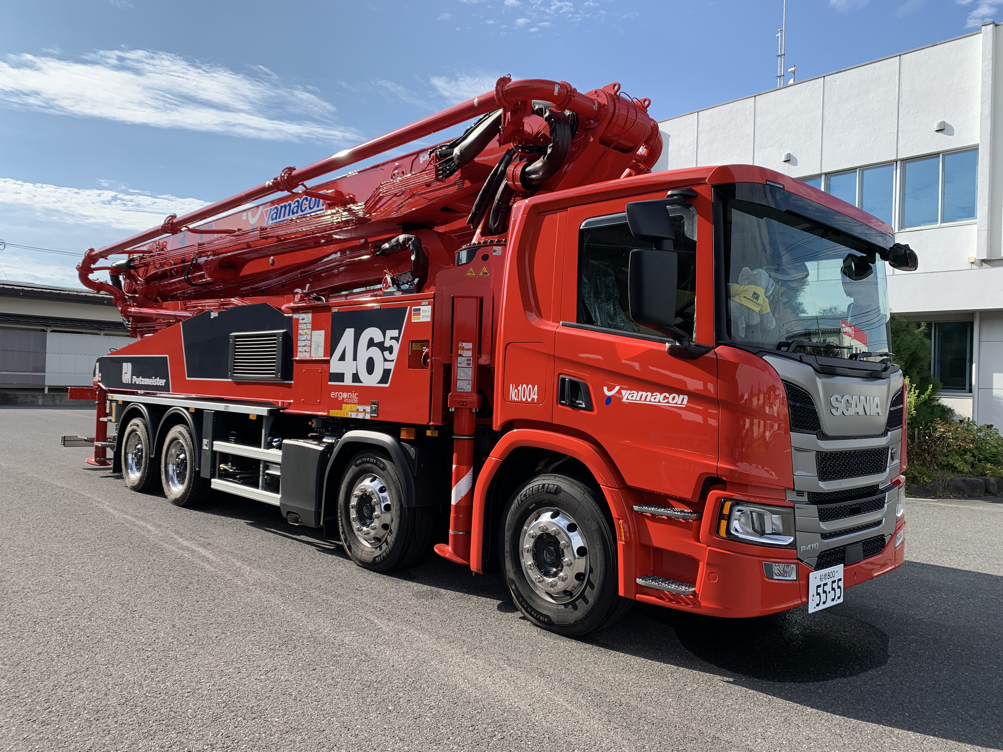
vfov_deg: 53.1
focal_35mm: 26
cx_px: 502
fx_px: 753
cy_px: 376
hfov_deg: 67.3
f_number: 1.8
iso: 25
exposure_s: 1/1845
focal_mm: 4.25
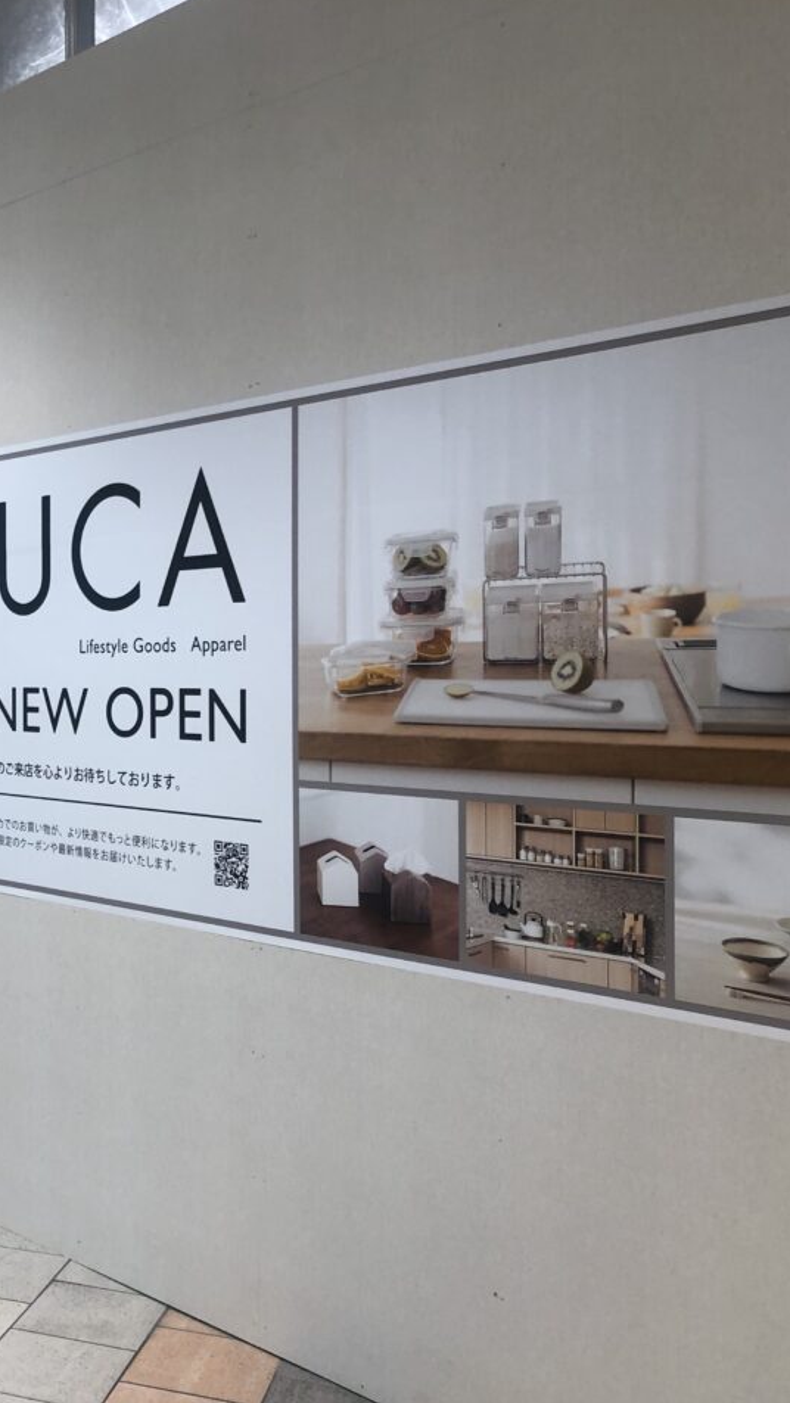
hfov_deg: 26.9
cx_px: -56
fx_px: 1526
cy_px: 697
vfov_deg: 49.4
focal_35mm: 41
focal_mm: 4
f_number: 1.8
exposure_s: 1/50
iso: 32
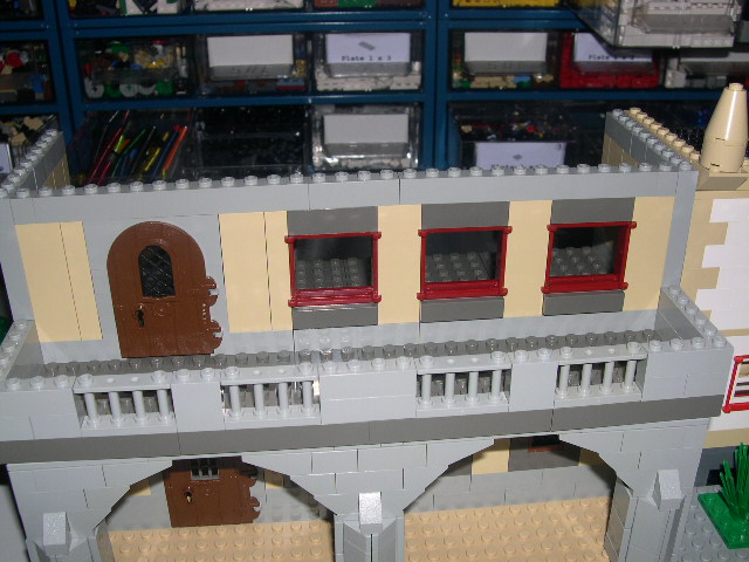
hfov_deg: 49.0
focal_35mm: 38
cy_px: 281
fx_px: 822
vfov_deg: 37.7
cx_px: 374
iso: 100
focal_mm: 8
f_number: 7.6
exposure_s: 1/60
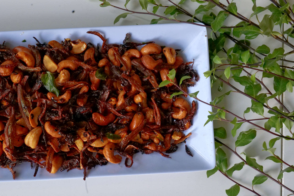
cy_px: 98
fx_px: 490
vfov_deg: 22.6
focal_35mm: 60
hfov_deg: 33.4
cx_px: 147
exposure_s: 1/40
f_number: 20
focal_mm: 60
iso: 4000
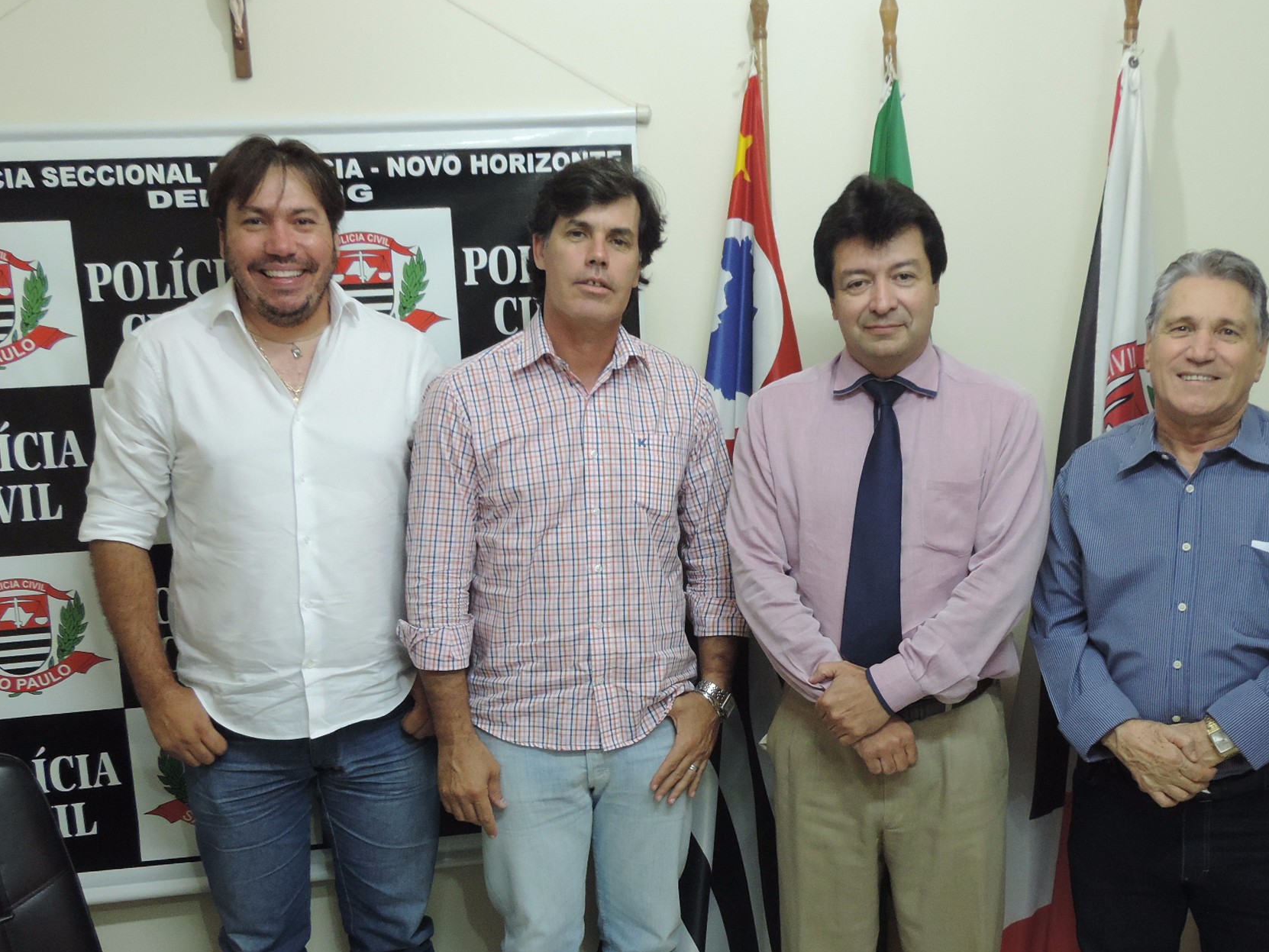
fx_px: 1503
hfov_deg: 45.7
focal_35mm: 41
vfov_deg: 34.9
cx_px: 720
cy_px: 623
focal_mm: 5.3
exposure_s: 1/25
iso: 400
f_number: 3.1
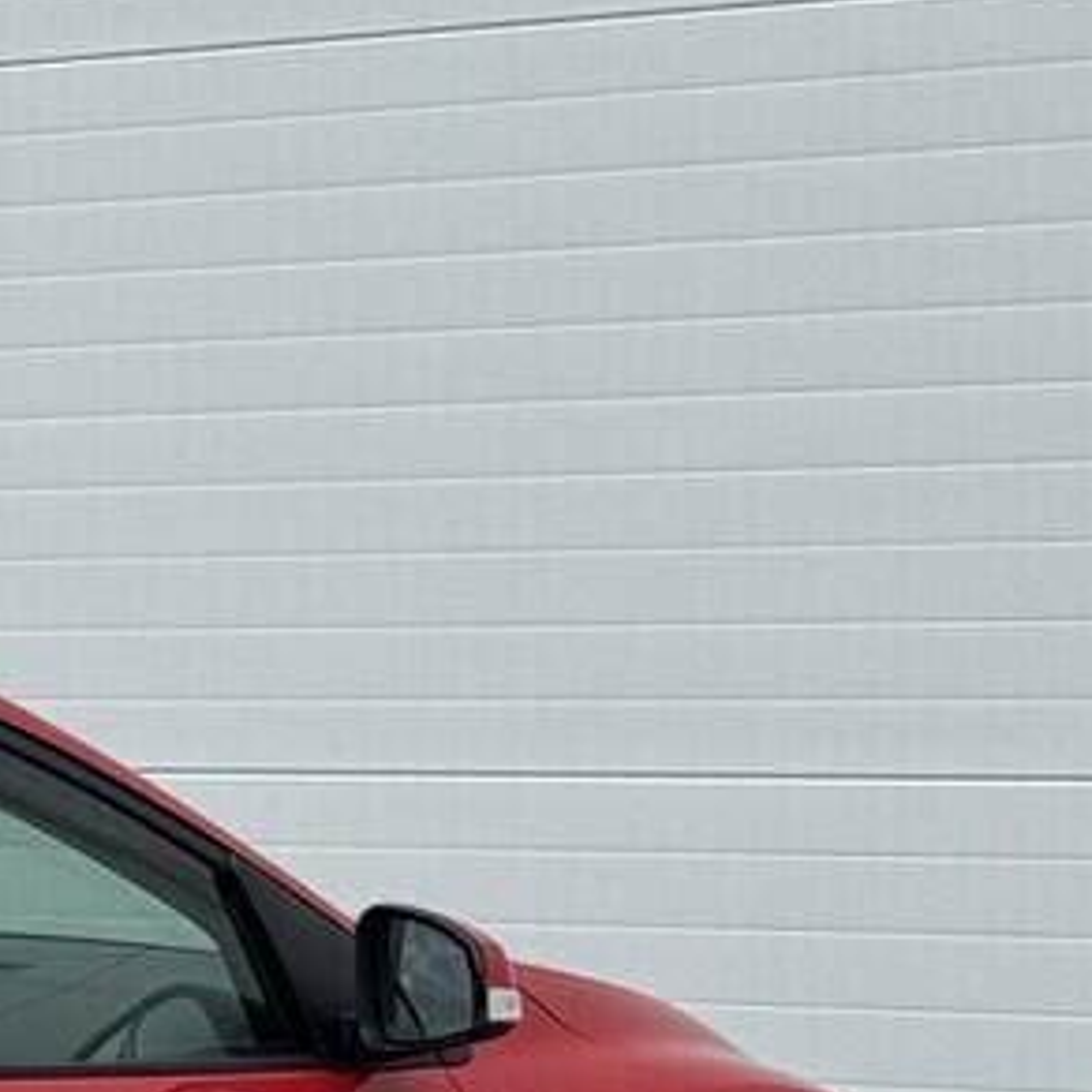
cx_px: -961
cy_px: 1283
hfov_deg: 8.0
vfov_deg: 8.3
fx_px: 7459
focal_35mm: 209
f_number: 1.78
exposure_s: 1/1770
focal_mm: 6.76
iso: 64
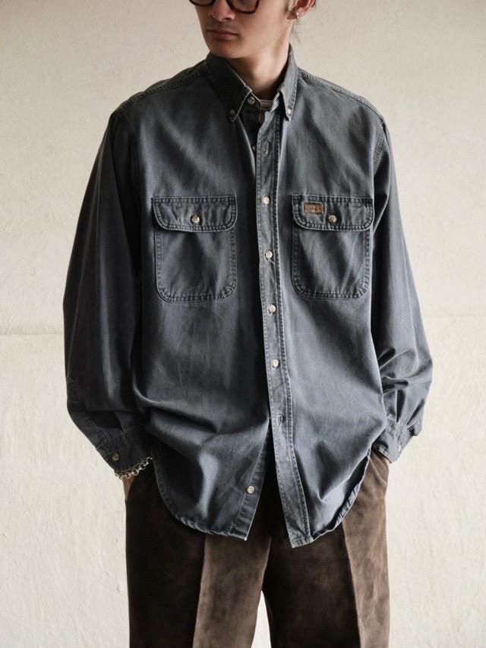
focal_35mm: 112
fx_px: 2096
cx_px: 243
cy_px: 324
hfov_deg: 13.2
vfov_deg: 17.6
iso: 1600
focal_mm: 56
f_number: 4
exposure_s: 1/125
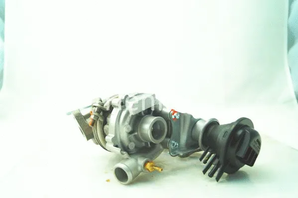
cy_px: 99
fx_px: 298
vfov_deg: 36.9
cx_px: 149
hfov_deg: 53.1
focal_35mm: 36
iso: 125
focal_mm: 24
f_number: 4
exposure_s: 1/160
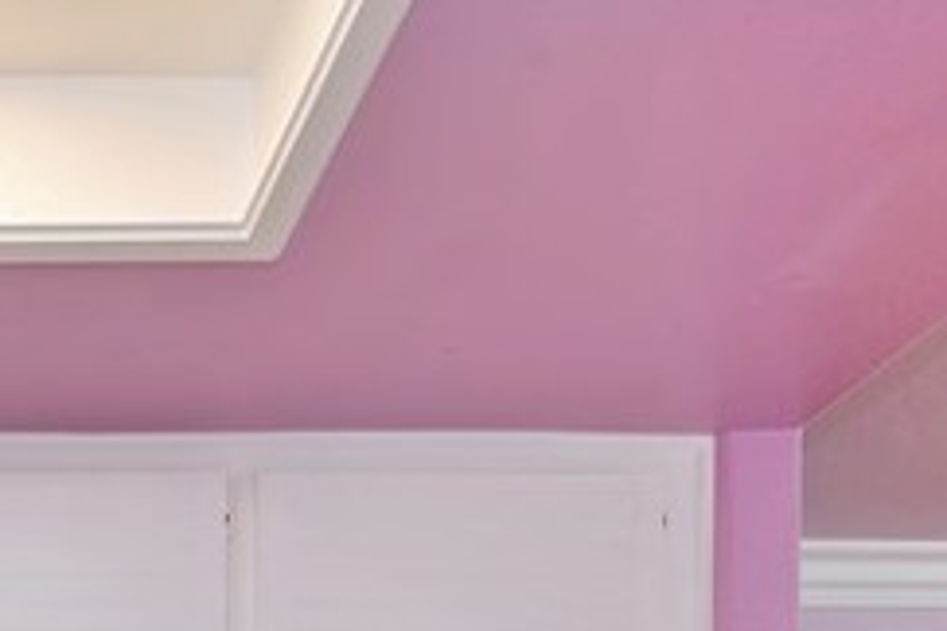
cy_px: 1295
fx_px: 1552
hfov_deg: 26.8
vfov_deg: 16.7
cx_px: -378
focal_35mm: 59
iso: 500
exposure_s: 1/5
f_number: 10
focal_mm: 14
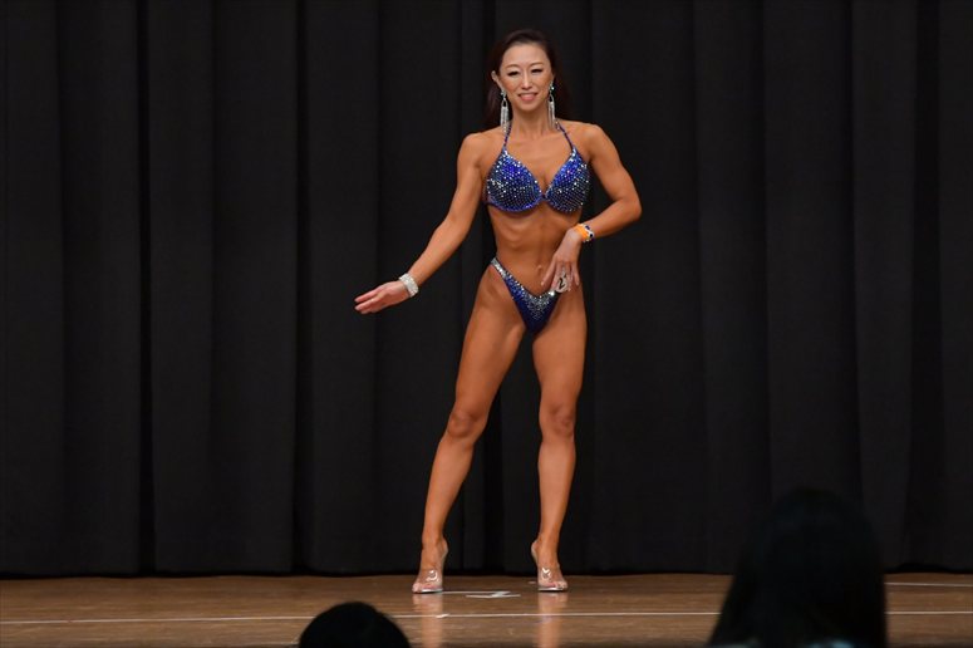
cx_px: 486
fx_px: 6889
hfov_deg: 8.1
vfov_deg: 5.4
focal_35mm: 255
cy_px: 324
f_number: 5.6
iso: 6400
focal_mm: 170
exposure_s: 1/400
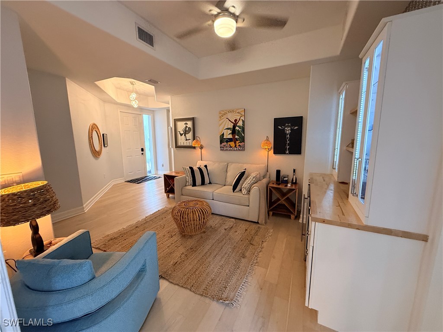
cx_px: 222
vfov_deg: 85.7
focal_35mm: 14
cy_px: 166
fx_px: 179
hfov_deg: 102.1
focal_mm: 2.22
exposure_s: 1/60
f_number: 2.2
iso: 400
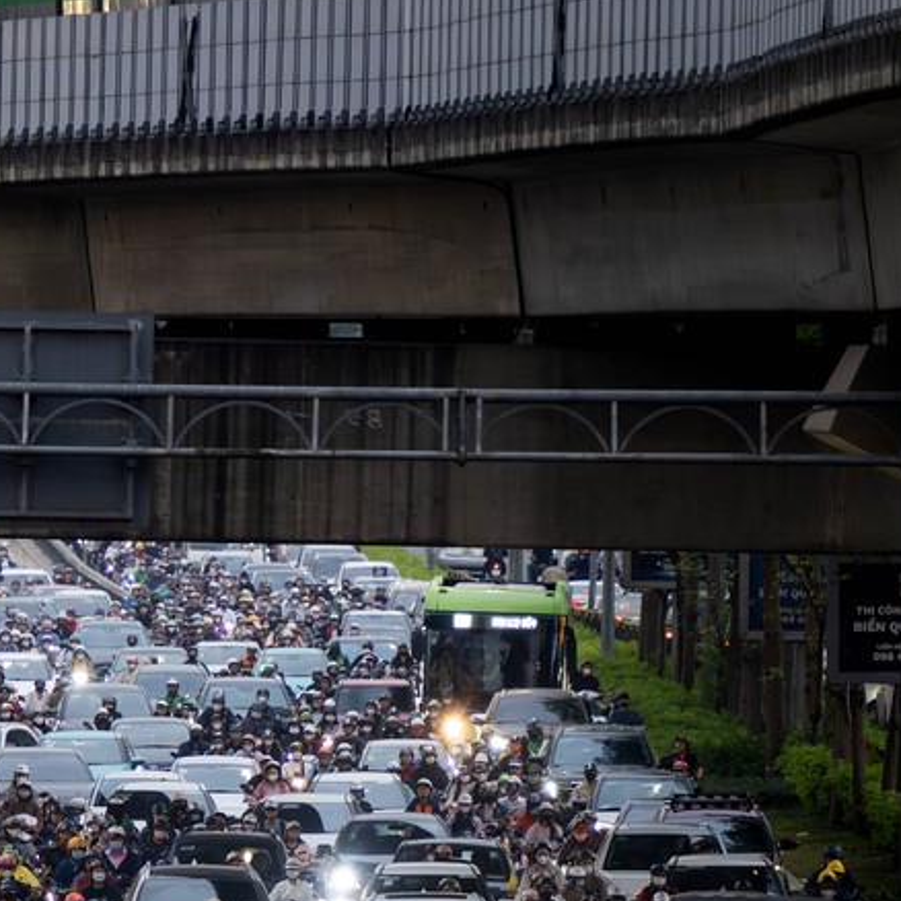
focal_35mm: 601
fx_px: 17698
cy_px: 340
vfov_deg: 2.9
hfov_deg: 2.9
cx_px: 23
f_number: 2.8
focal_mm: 155
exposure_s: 1/250
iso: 1000
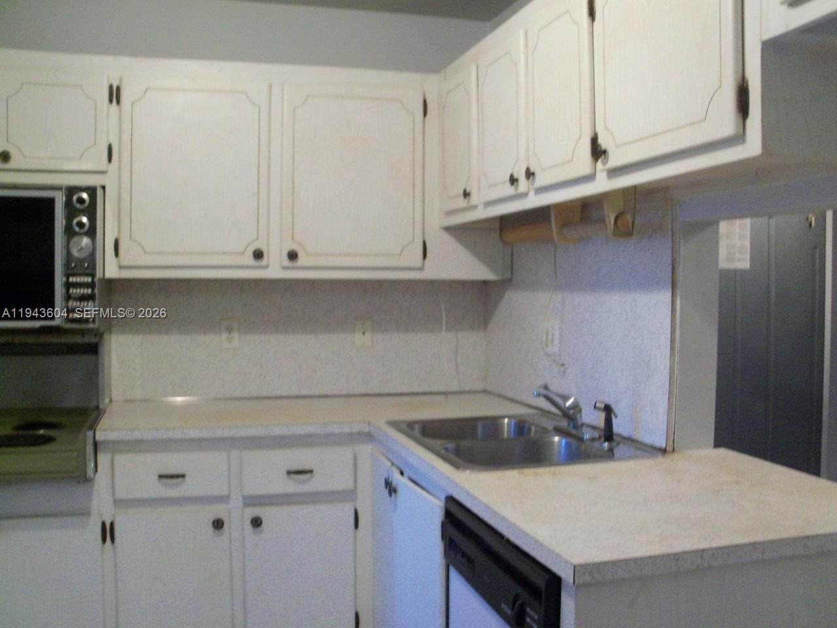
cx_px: 418
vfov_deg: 40.7
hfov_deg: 52.6
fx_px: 846
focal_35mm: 35
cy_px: 314
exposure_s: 1/30
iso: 160
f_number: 3
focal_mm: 6.3
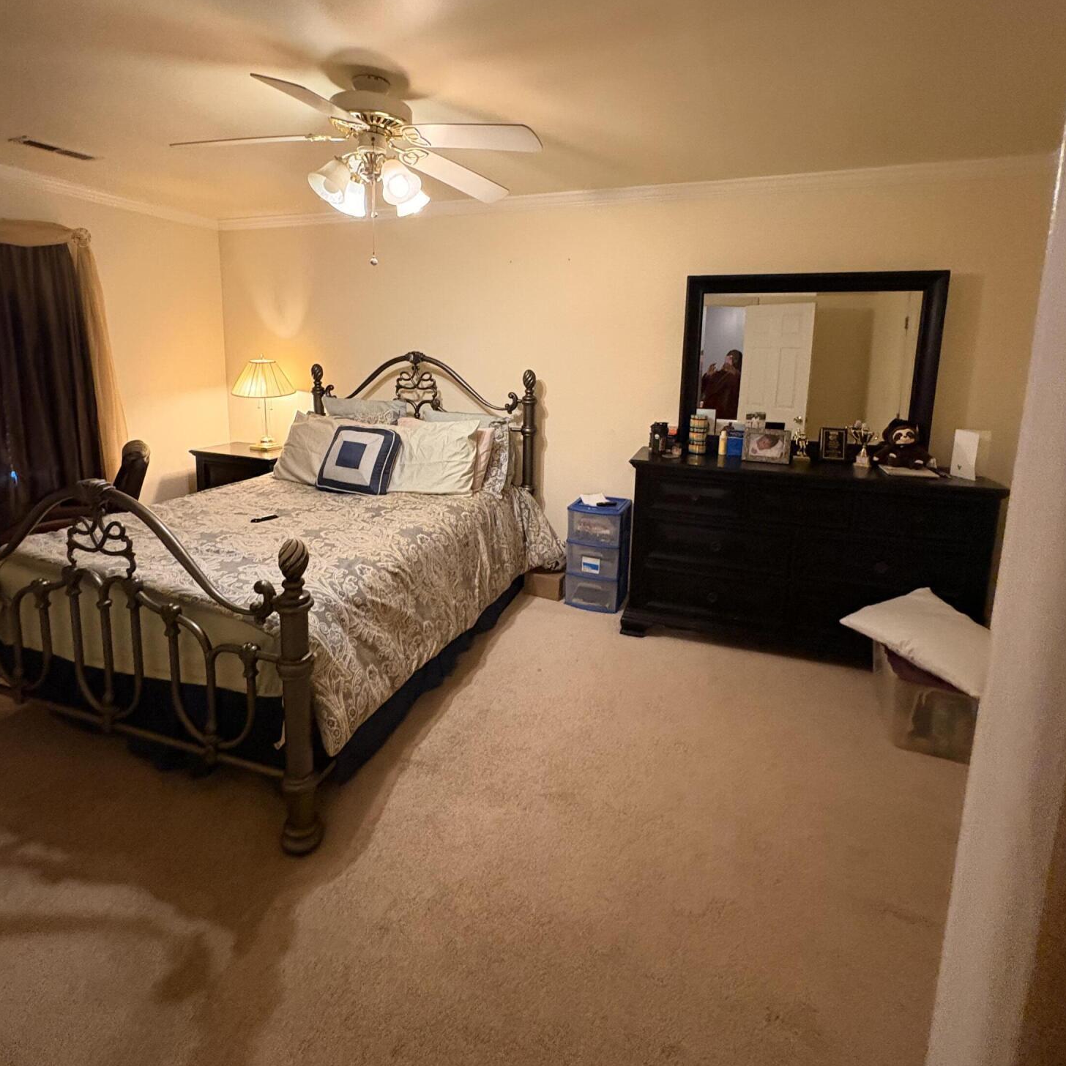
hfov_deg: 84.0
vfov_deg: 83.1
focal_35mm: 17
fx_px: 592
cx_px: 523
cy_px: 435
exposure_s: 1/60
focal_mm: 2.22
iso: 800
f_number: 2.2
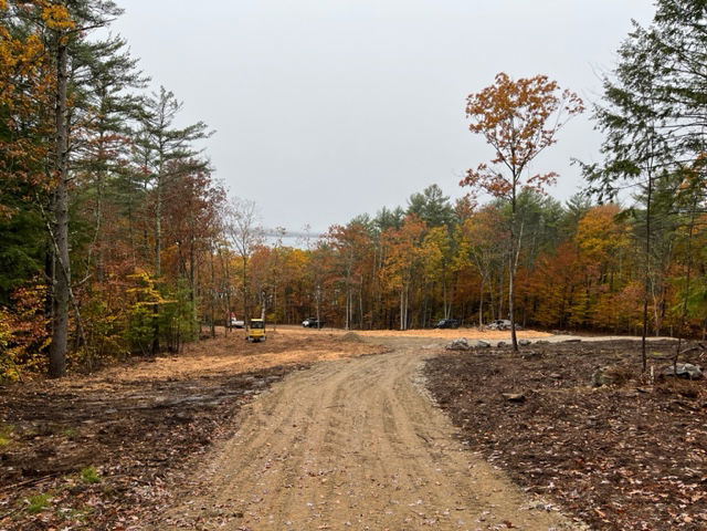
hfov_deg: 67.3
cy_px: 266
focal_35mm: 26
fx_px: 531
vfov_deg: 53.1
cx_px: 354
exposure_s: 1/891
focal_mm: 5.1
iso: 50
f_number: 1.6
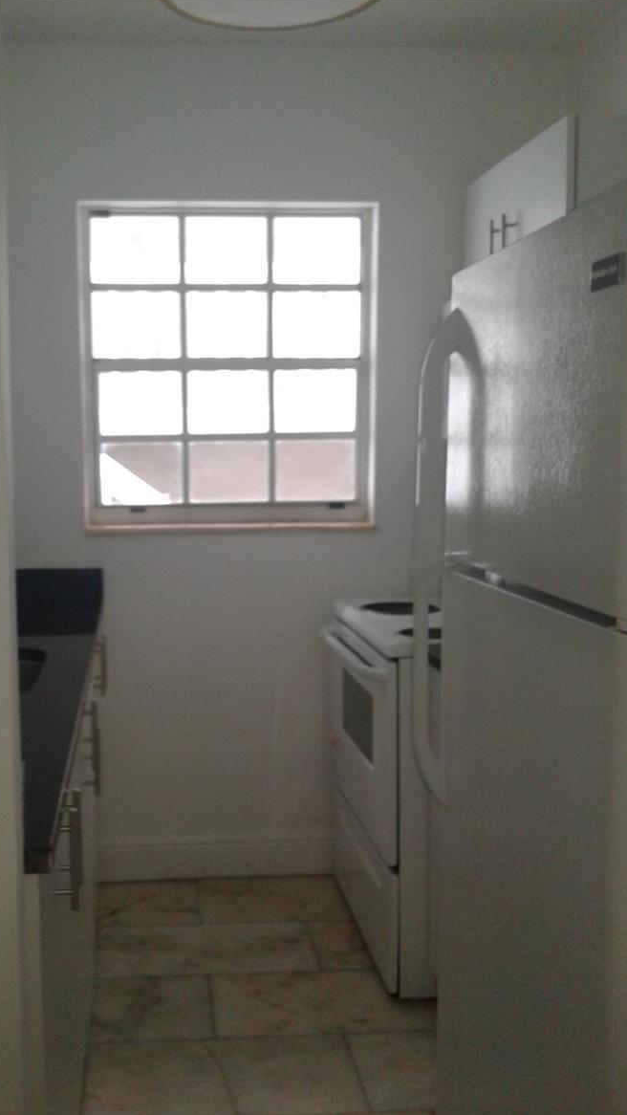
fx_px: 1093
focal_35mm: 37
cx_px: 209
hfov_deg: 31.7
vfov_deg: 54.0
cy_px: 568
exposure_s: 1/33
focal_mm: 3.3
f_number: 2.2
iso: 50
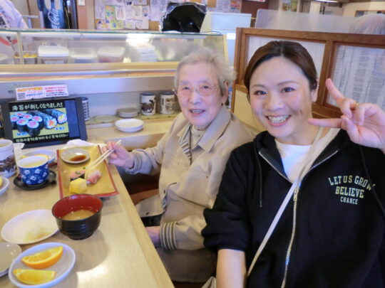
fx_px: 300
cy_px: 144
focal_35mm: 27
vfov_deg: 51.4
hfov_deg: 65.3
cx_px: 192
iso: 200
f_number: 3.2
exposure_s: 1/60
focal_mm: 4.9
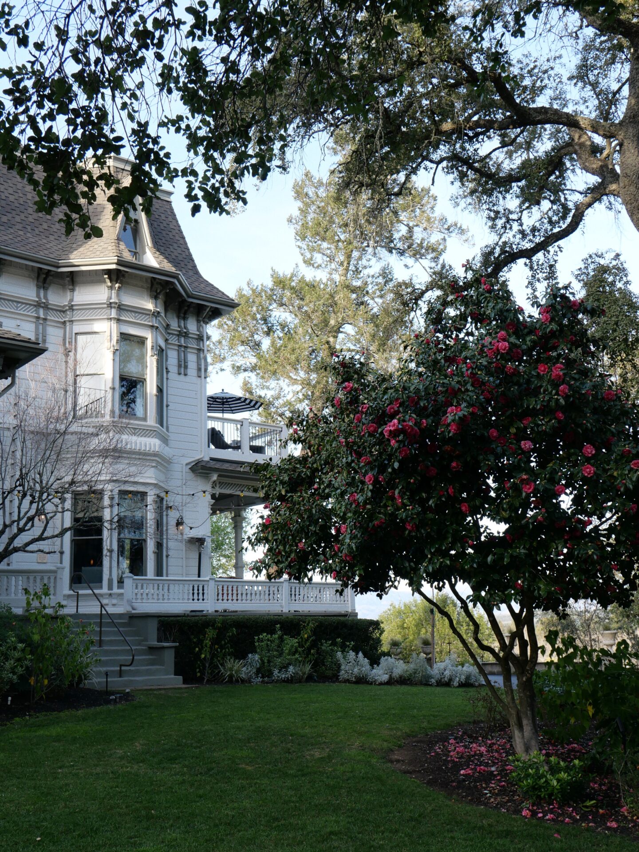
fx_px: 861
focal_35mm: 35
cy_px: 426
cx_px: 320
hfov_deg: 40.7
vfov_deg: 52.6
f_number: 5
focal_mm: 15.9
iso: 200
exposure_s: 1/125
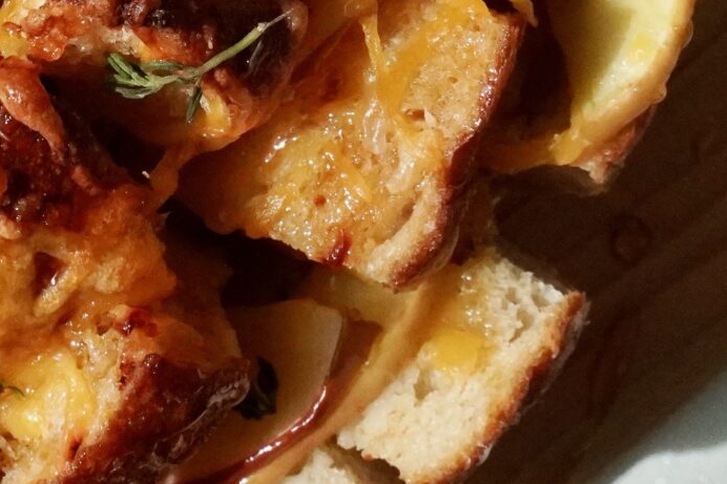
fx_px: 2241
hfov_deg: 18.1
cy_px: -257
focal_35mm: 111
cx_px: 66
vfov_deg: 11.8
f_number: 9
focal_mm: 20
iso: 2500
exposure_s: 1/4000
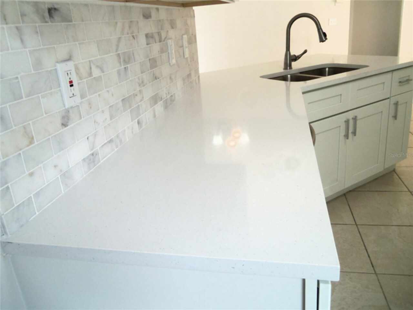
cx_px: 206
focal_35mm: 28
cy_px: 155
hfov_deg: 63.4
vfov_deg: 49.7
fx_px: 334
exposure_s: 1/40
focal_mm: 5.1
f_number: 3.9
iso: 125
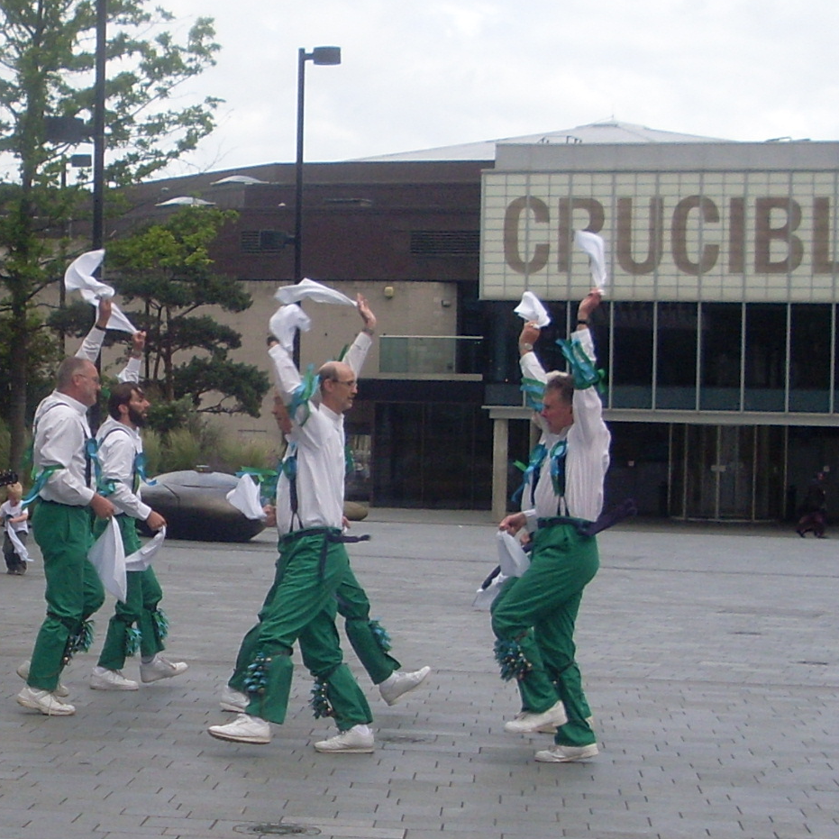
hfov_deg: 37.5
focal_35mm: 45
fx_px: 1234
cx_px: 406
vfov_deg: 37.6
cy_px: 419
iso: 80
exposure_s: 1/180
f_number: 7.7
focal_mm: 6.3
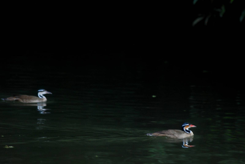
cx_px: 122
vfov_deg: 4.7
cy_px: 82
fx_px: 1993
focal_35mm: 292
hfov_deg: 7.0
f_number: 4.8
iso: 400
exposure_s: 1/160
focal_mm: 195
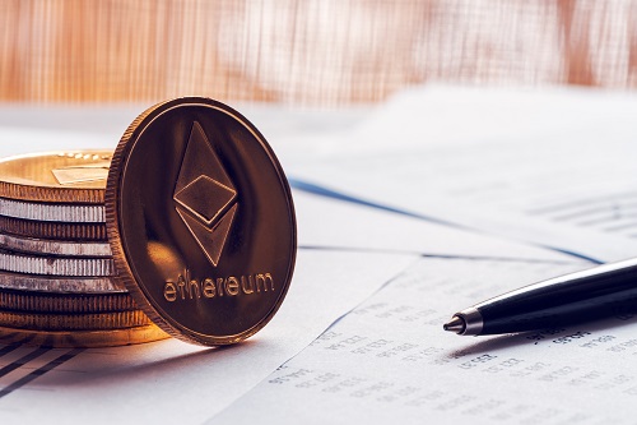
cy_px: 212
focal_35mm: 105
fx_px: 1857
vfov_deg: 13.0
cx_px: 318
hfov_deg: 19.5
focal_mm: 105
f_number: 22
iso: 80
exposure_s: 1
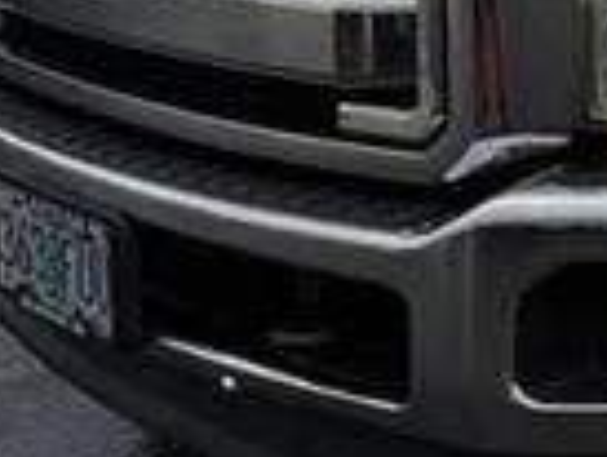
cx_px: 798
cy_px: -31
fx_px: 1544
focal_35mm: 88
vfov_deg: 16.4
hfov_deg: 20.3
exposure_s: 1/4975
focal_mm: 6.76
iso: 80
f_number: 1.78
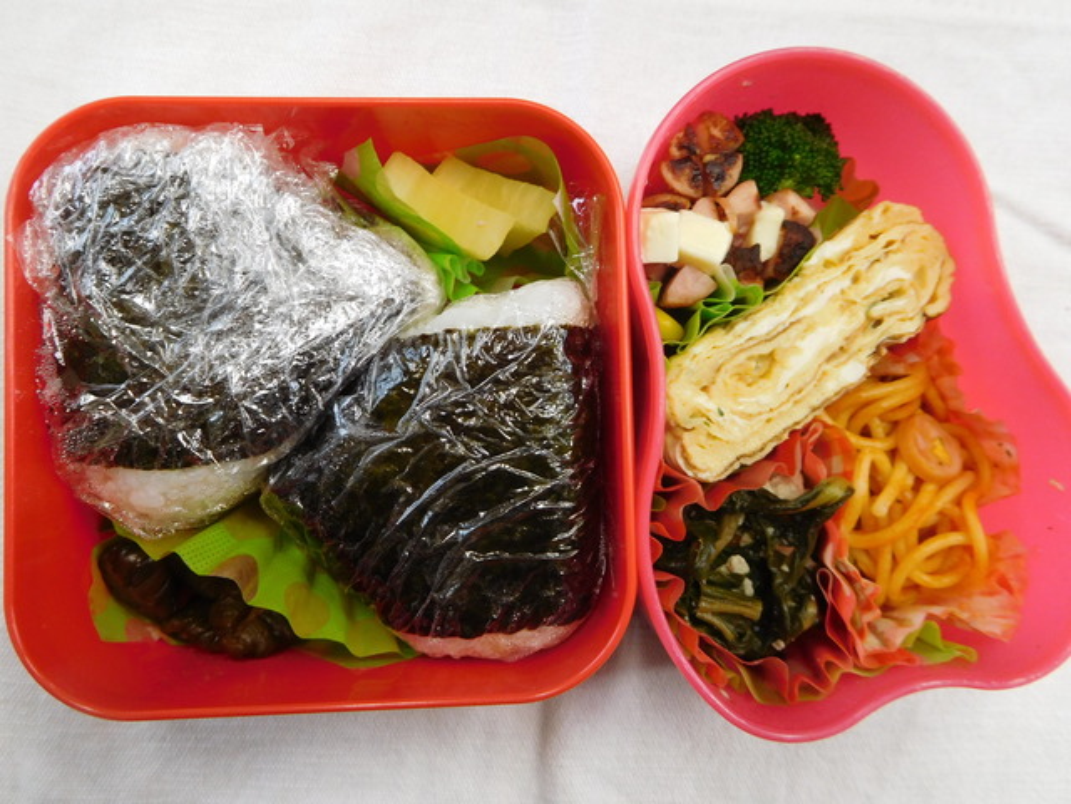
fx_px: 773
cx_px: 536
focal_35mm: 25
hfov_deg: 69.4
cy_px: 402
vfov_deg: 54.9
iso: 250
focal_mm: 4.5
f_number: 3.4
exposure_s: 1/30
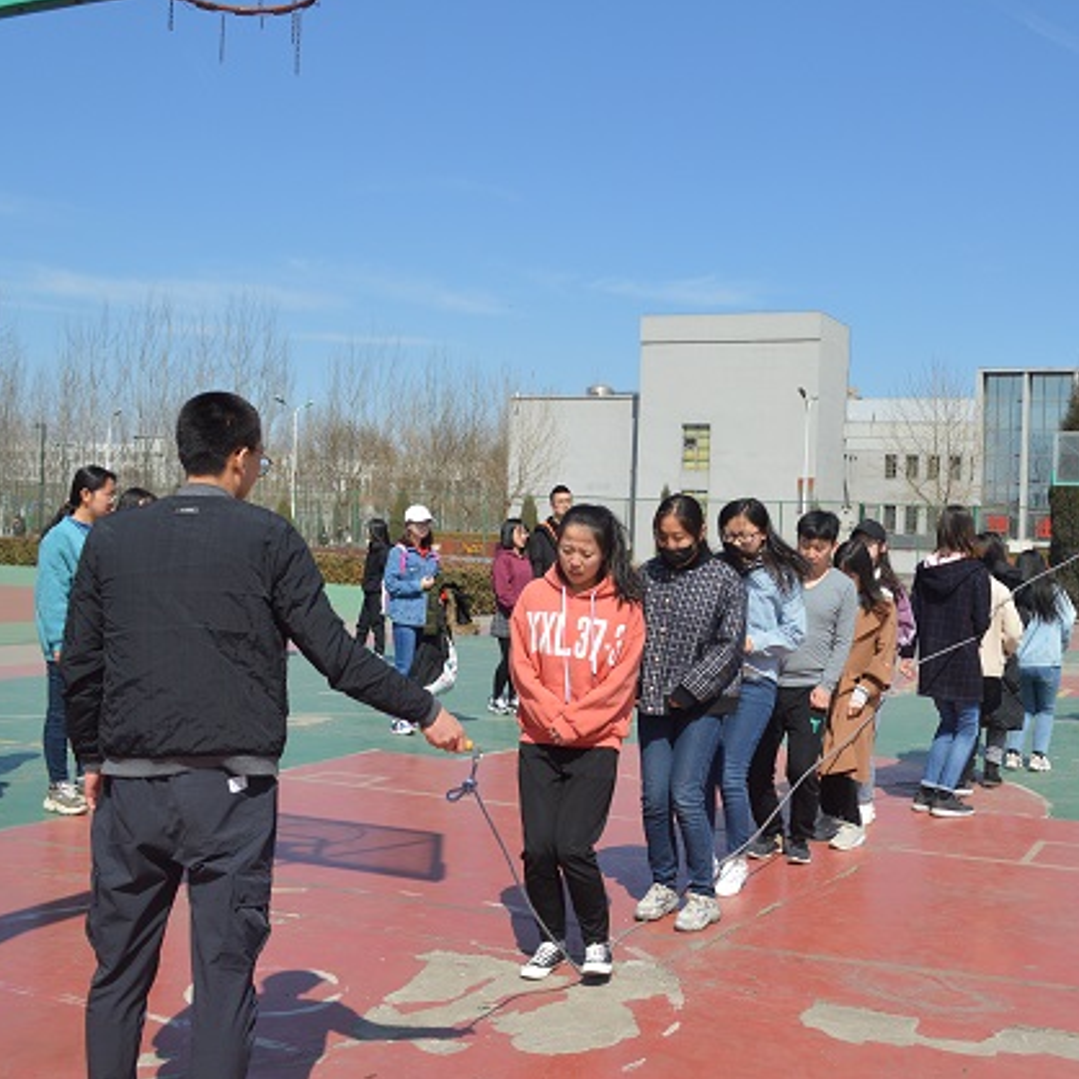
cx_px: 715
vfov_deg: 42.8
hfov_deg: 42.3
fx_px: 1375
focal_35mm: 39
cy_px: 543
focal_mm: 20
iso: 400
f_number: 6.3
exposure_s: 1/1600
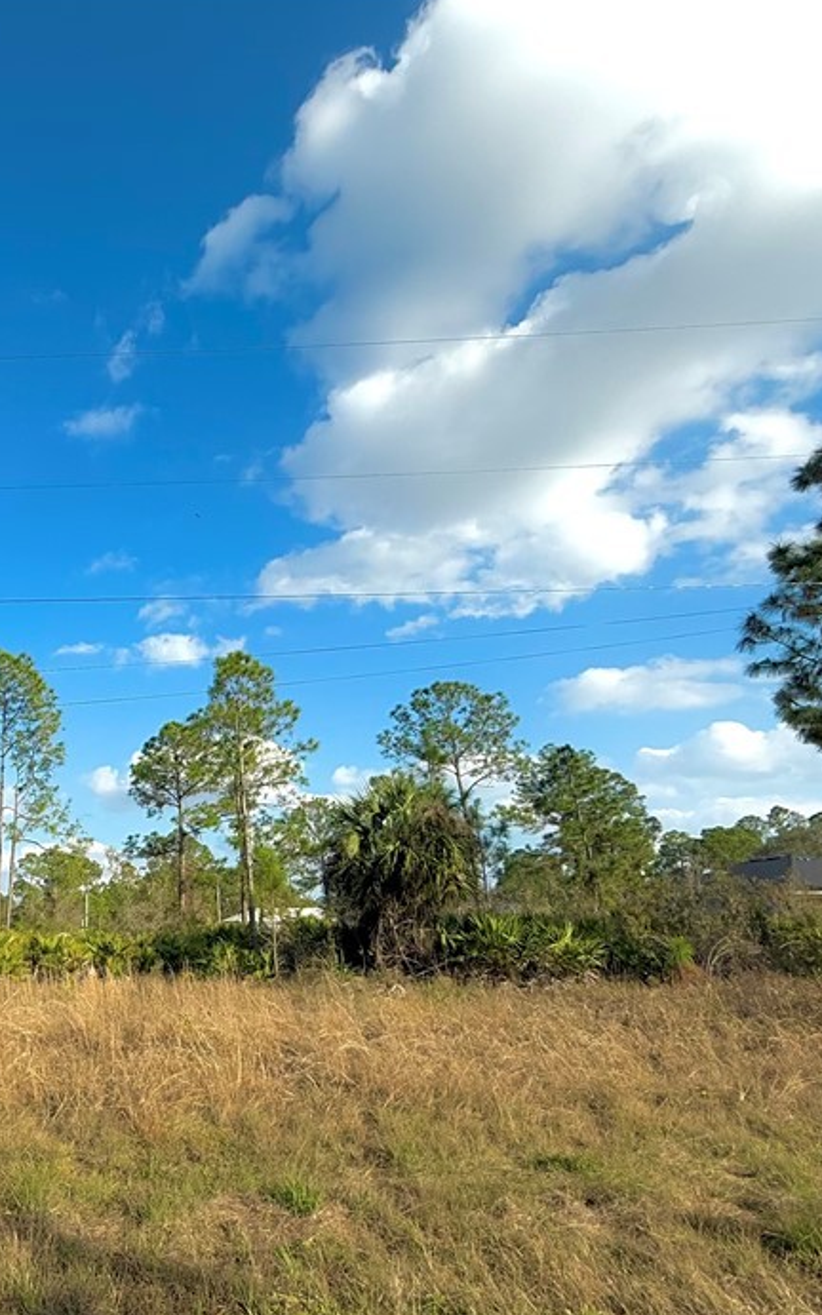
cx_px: 91
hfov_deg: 49.4
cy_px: 716
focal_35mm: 22
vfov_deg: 79.5
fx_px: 788
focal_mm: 2.22
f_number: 2.2
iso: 50
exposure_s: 1/2165
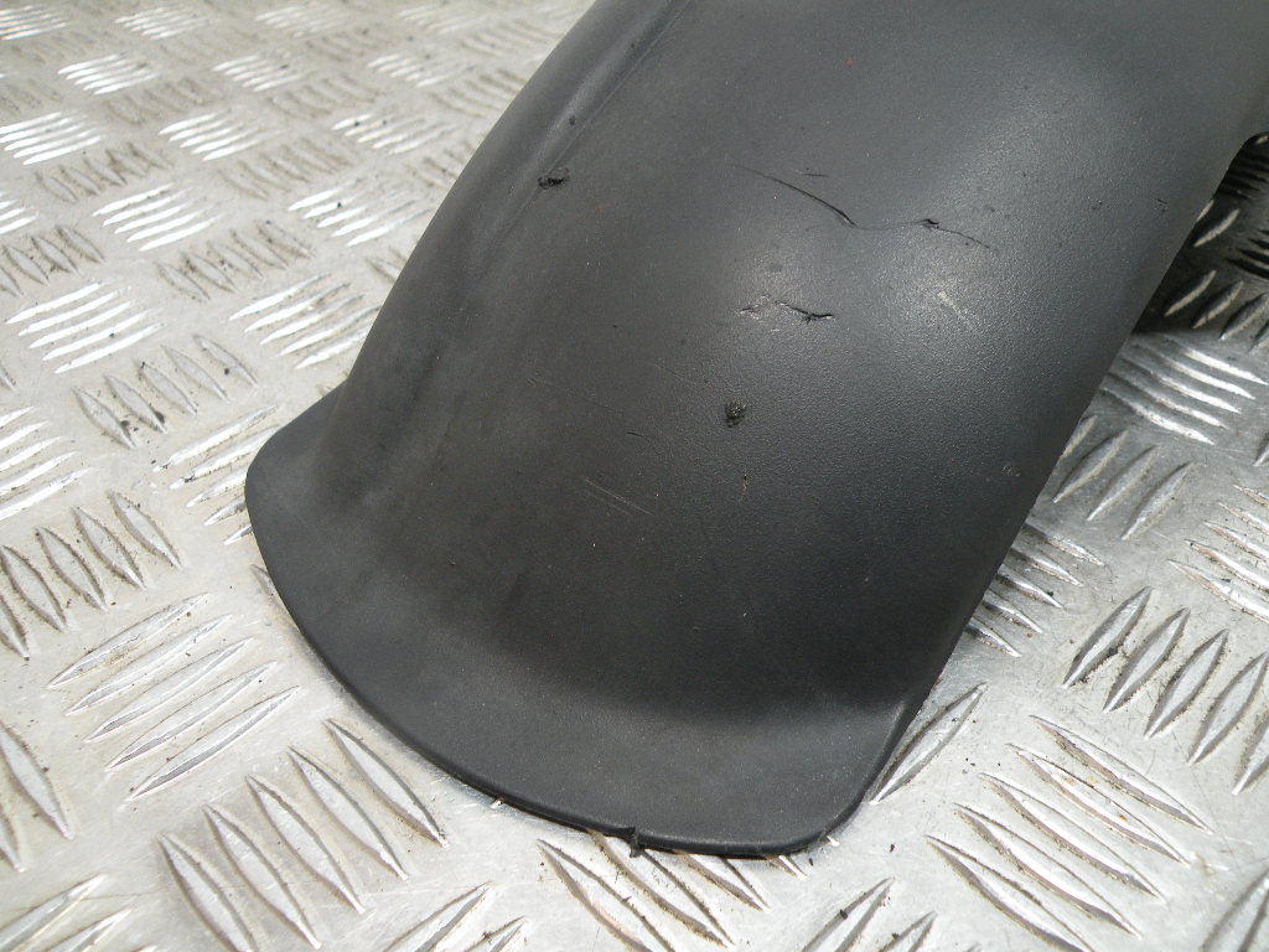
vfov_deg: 51.4
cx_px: 634
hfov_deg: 65.3
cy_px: 476
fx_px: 990
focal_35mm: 27
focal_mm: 4.7
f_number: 2.8
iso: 137
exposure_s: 1/82.2
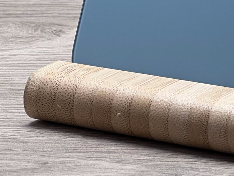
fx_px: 1994
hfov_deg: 6.7
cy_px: -144
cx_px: 230
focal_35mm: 295
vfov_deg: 5.0
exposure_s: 1/100
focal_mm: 9
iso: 80
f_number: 2.8
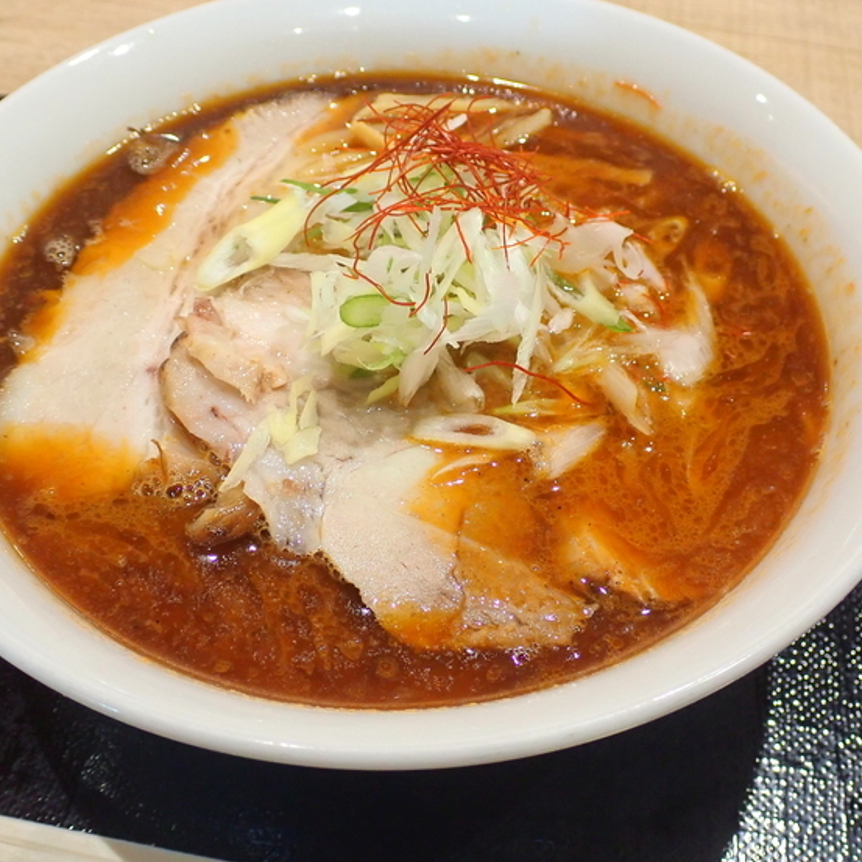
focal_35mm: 55
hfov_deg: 31.1
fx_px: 1550
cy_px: 399
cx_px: 415
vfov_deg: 31.1
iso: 320
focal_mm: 7.86
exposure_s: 1/40
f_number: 2.9
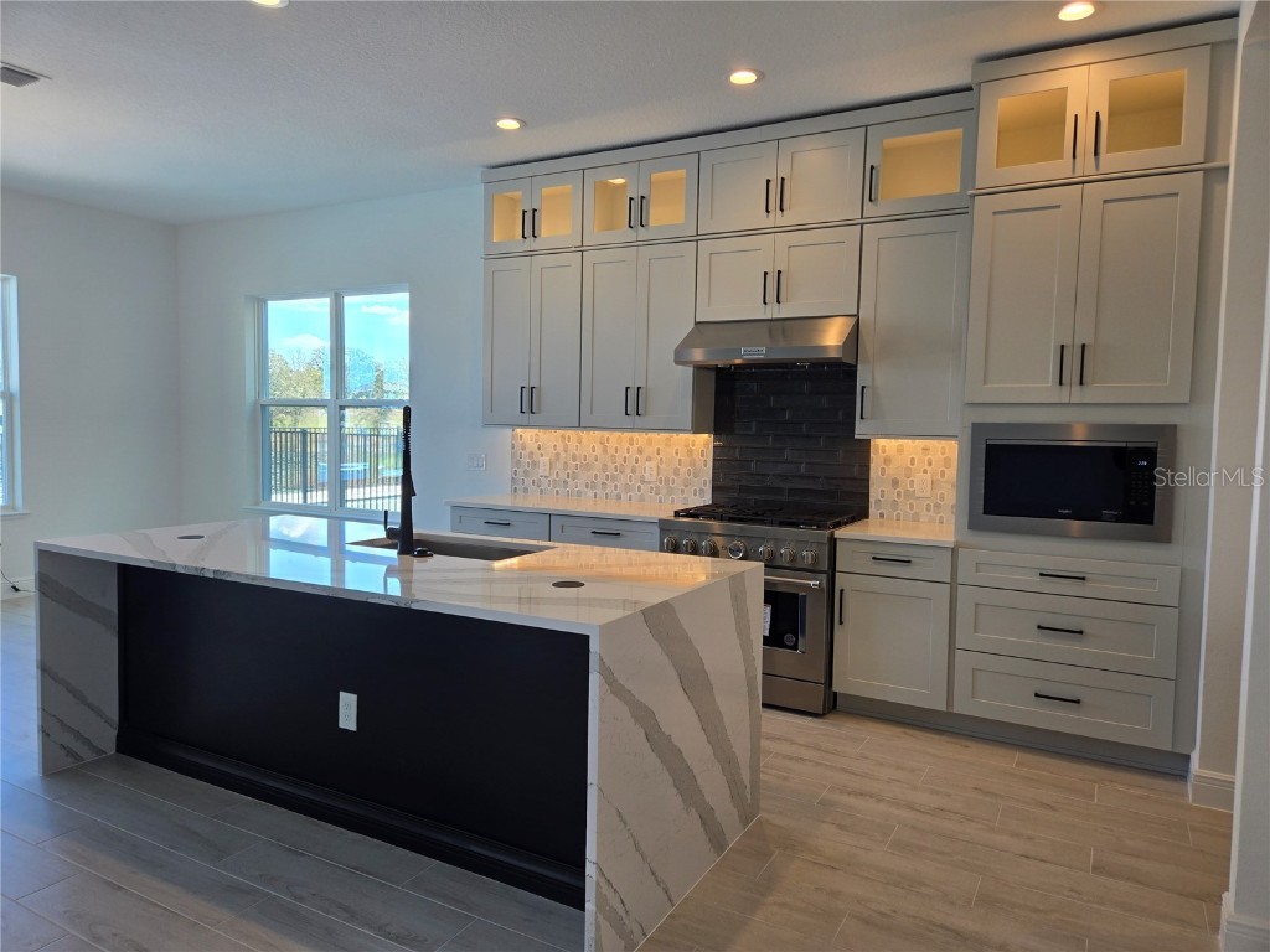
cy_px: 476
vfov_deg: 58.9
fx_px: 844
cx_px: 635
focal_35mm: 23
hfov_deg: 73.9
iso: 32
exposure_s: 1/120
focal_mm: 5.4
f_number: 1.8
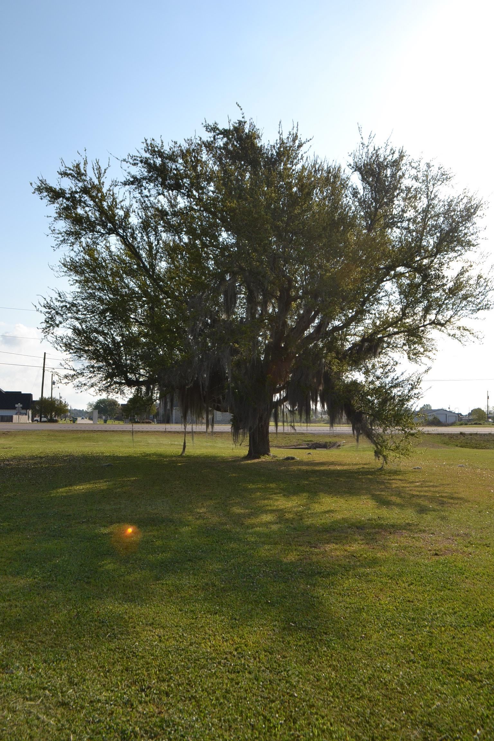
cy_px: 370
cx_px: 247
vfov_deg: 61.9
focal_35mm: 30
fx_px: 617
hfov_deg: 43.6
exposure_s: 1/200
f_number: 10
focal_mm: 20
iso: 100
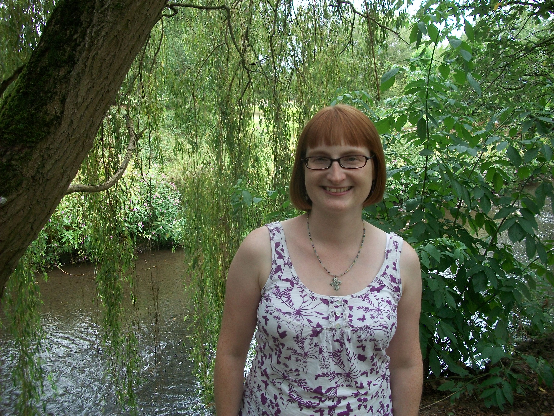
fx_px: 512
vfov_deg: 44.2
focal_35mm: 32
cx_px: 277
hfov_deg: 56.8
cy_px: 208
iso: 80
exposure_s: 1/80
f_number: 2.9
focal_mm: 5.7
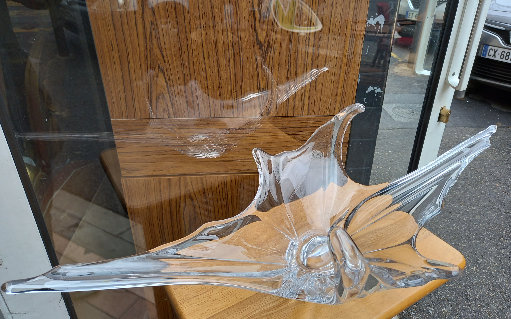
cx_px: 260
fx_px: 376
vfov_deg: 46.0
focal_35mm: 27
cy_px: 147
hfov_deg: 68.4
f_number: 2
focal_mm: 4.6
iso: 32
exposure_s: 1/50
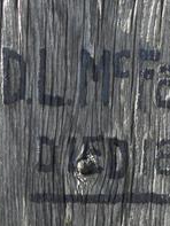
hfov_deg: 6.7
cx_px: 132
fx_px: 1446
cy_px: 293
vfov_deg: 8.8
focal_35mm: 221
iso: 64
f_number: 4
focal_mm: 12.13
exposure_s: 1/125
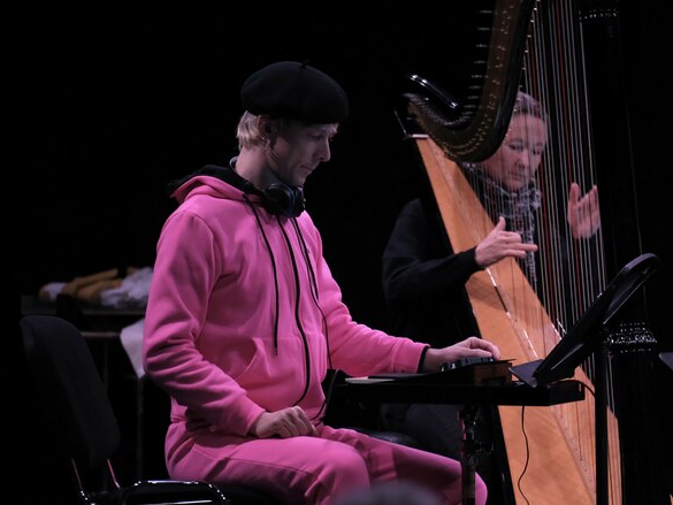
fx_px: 3675
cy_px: 251
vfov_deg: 7.9
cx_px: 358
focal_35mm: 189
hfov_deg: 10.5
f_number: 2.8
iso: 3200
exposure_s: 1/125
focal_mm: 115
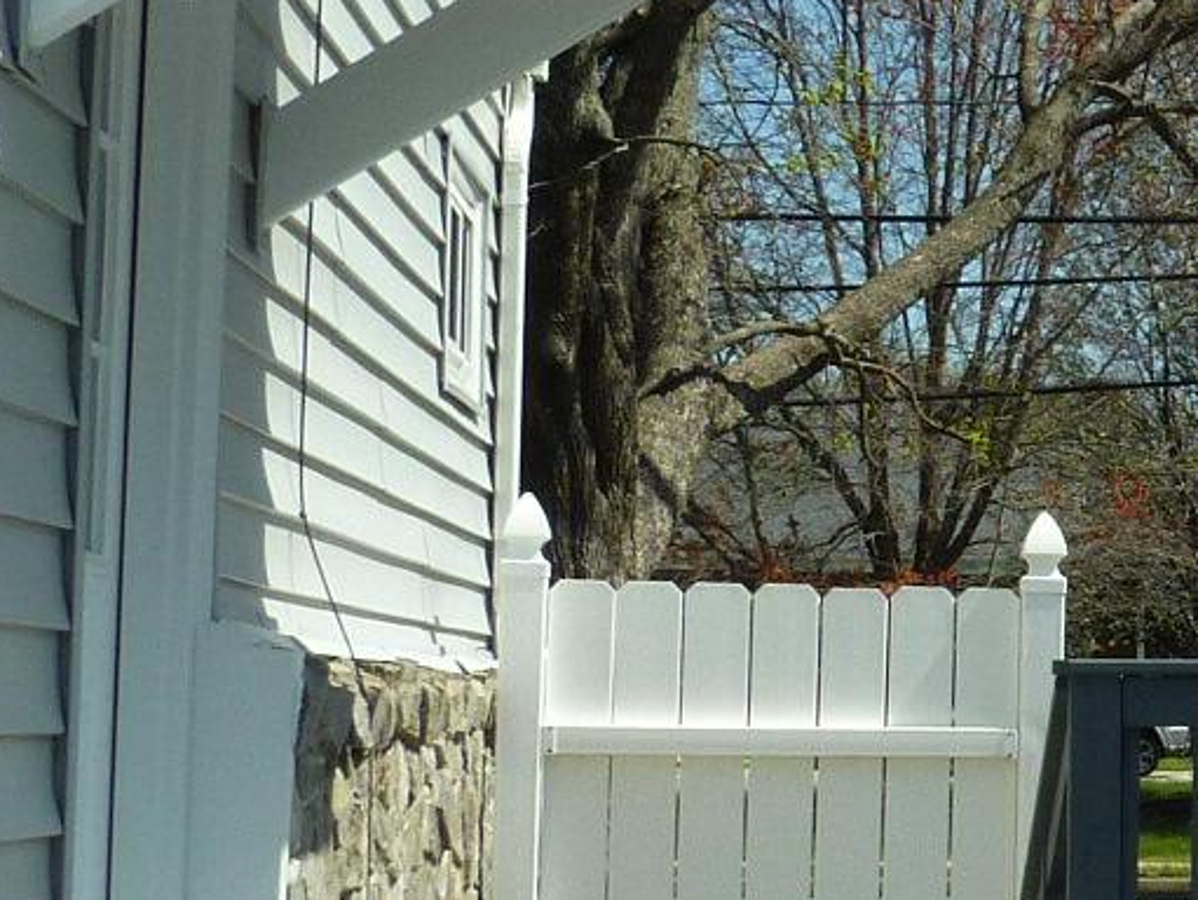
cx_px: 1641
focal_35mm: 97
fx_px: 3359
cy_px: 537
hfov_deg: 18.5
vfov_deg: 15.3
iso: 100
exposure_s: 1/400
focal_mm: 4.1
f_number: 5.6
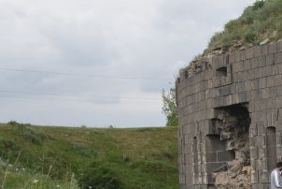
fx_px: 1686
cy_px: 141
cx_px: 563
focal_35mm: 215
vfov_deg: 6.4
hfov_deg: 9.0
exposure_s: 1/125
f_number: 11
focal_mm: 50
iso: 400
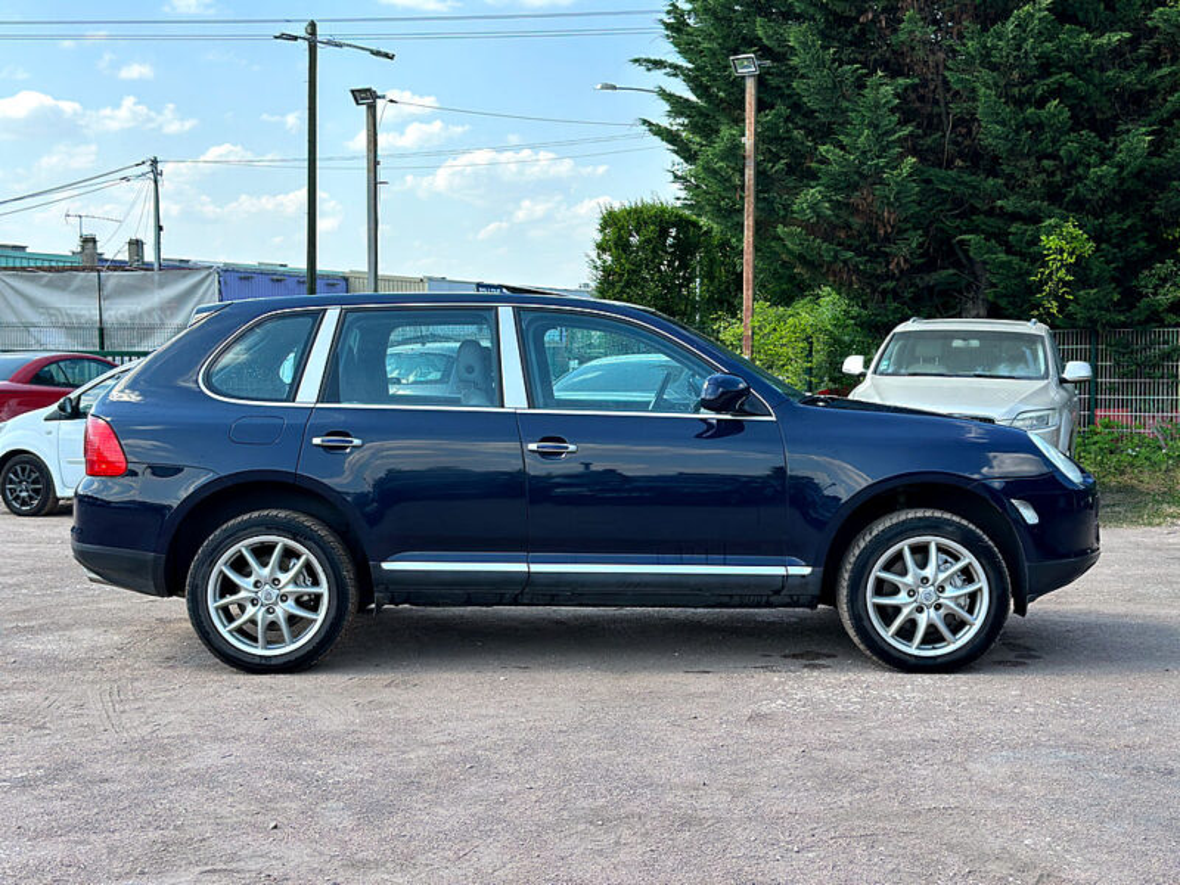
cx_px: 590
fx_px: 1636
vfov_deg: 30.3
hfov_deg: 39.7
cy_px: 442
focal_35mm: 48
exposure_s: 1/2160
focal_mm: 6.86
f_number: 1.78
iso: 80
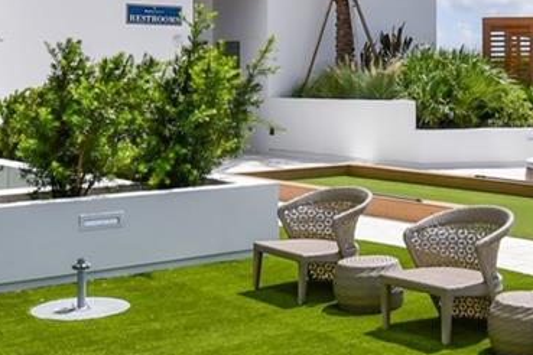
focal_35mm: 65
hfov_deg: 30.2
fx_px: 962
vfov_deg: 20.7
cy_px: 72
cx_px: 430
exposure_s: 1/800
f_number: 7.1
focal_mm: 10
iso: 100
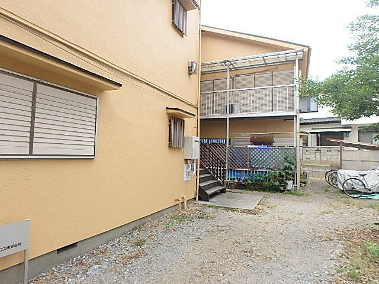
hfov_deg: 79.0
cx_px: 190
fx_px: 230
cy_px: 142
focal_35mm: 21
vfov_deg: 63.4
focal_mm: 3.7
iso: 125
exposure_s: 1/320
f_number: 3.5
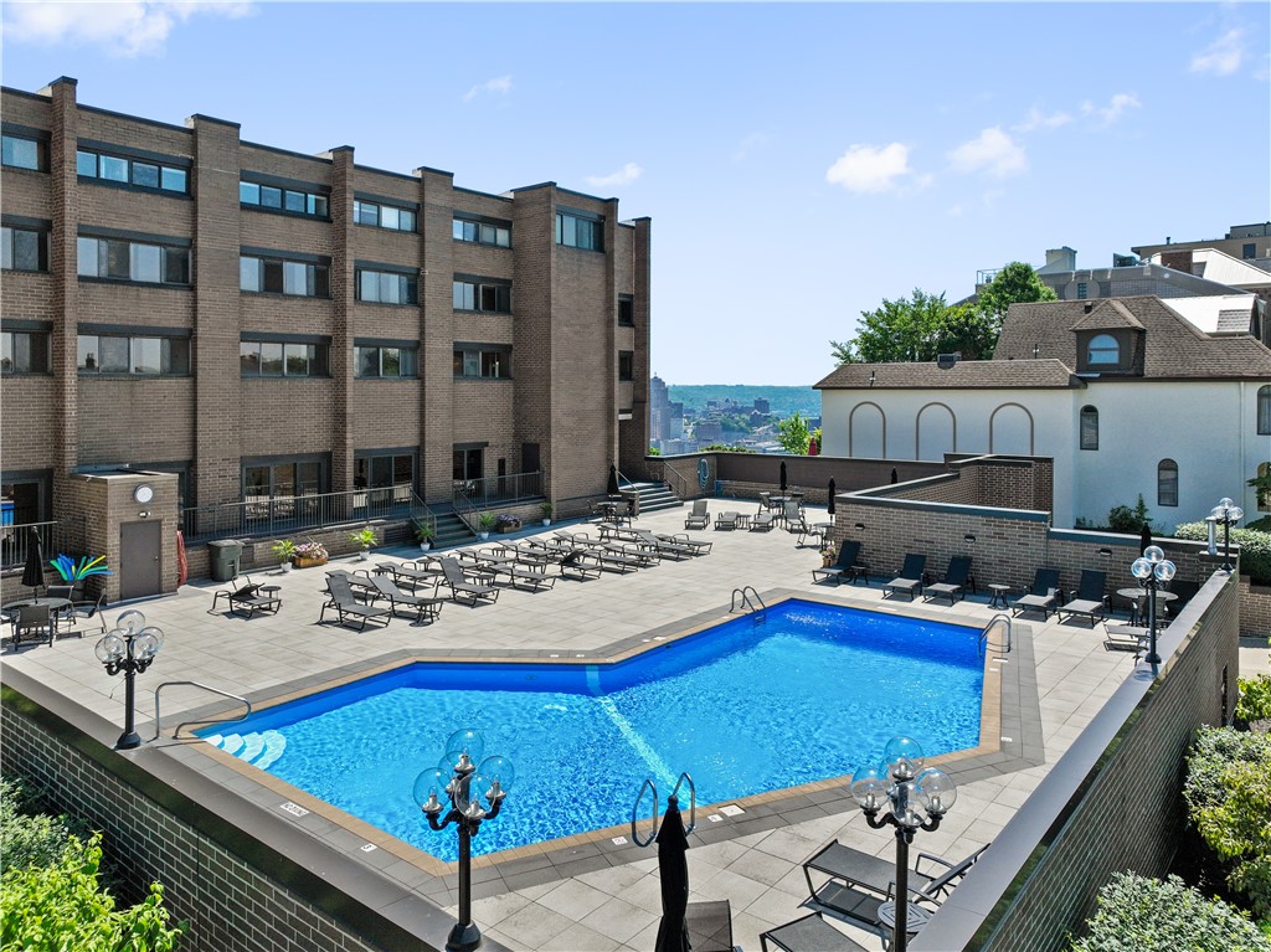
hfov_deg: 71.6
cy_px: 476
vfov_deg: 56.8
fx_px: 881
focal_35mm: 24
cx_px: 636
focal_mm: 12.29
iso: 100
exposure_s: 1/3200
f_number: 2.8
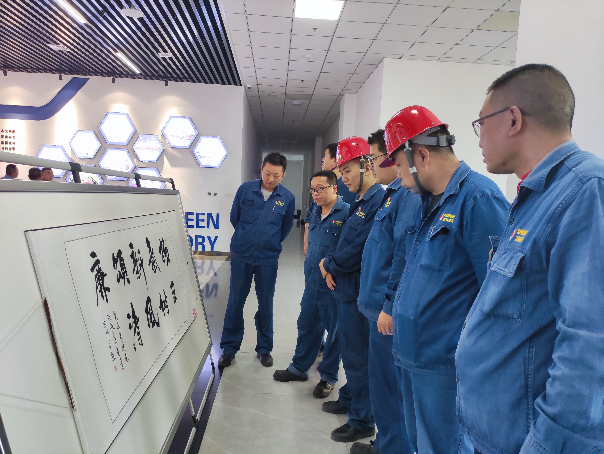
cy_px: 227
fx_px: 436
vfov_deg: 54.9
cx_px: 302
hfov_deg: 69.4
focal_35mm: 25
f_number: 1.89
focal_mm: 5.43
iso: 135
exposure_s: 1/50
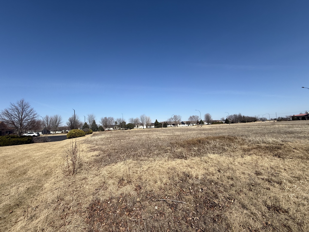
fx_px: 125
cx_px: 154
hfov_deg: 102.1
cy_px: 116
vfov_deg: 85.7
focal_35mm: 14
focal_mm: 2.22
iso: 50
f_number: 2.2
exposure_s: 1/3460
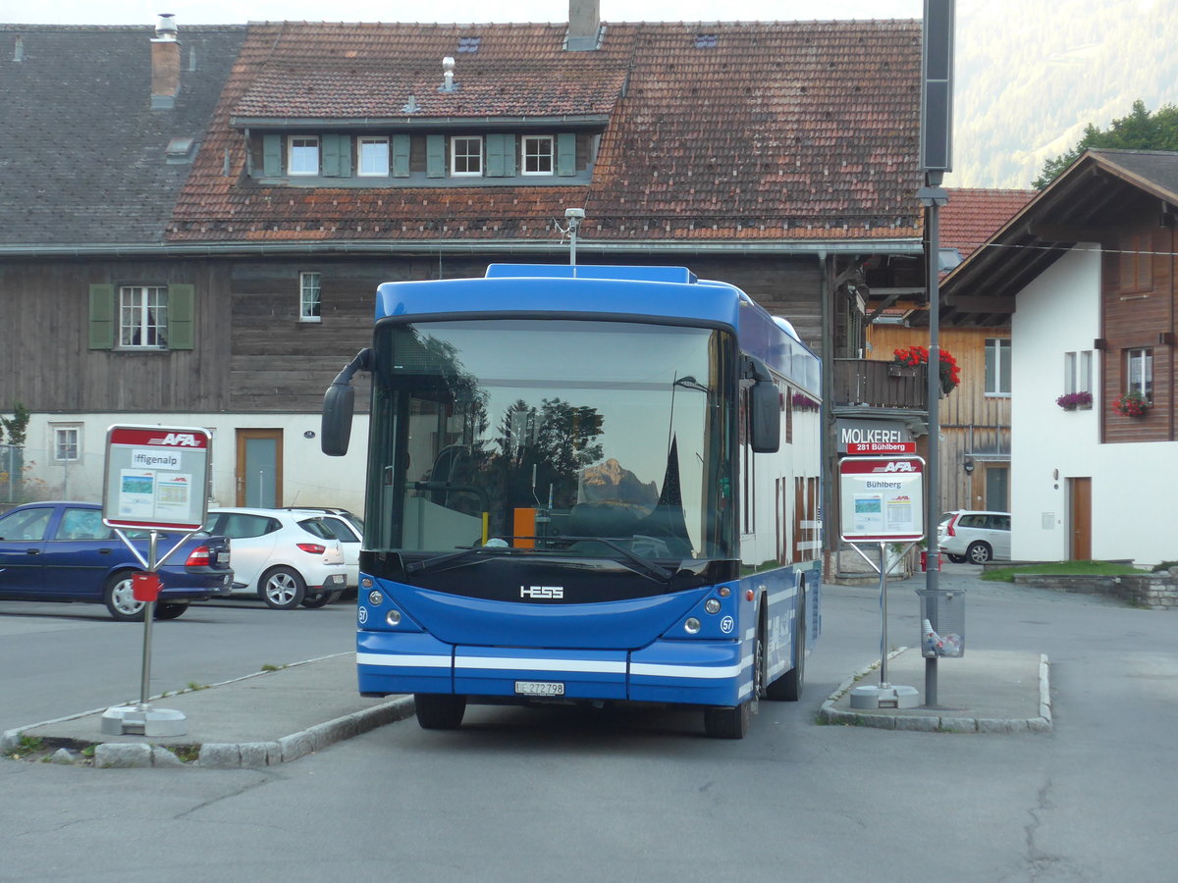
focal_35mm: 103
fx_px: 3505
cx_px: 589
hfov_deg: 19.1
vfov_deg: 14.4
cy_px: 442
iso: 200
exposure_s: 1/80
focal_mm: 20.4
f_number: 4.8
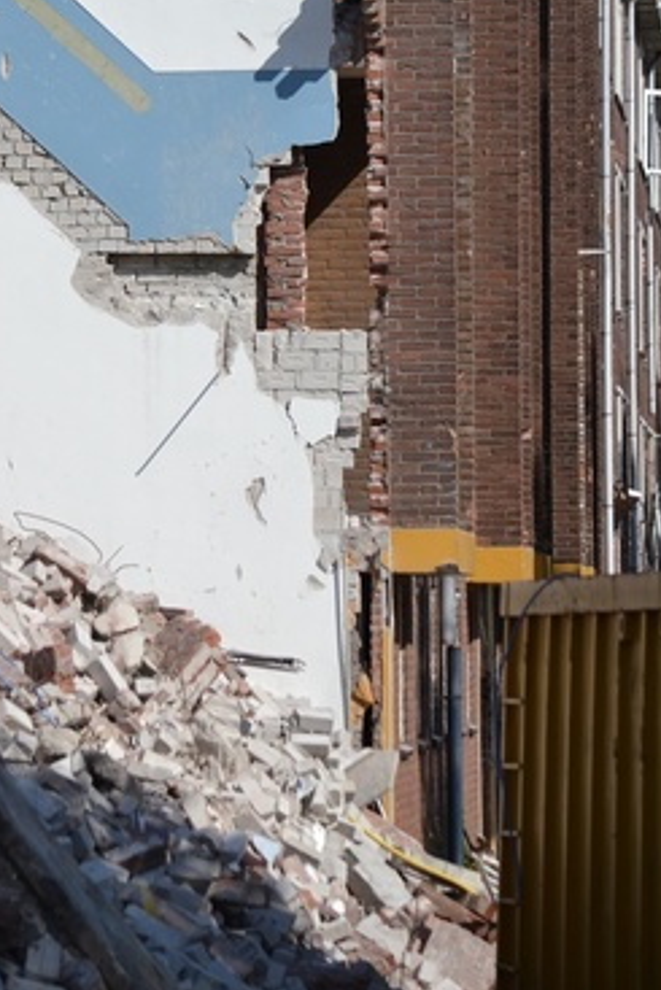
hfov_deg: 5.3
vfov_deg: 7.9
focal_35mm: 261
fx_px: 7181
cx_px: 274
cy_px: 270
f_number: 4.8
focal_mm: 116
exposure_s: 1/2000
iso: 200
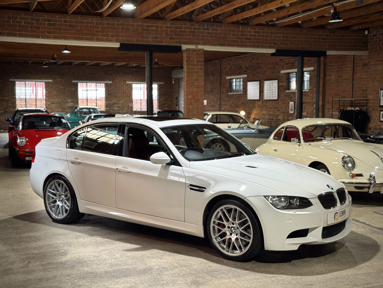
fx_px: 531
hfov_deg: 39.7
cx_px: 192
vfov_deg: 30.3
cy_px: 144
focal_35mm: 48
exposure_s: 1/50
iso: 125
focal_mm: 6.76
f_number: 1.78
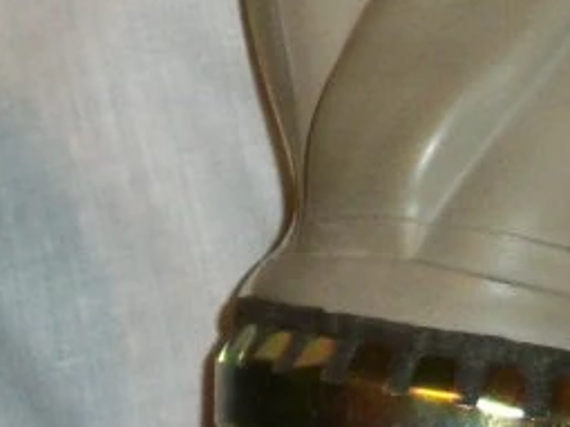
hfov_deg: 11.2
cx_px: 230
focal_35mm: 176
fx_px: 2897
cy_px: -239
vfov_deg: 8.2
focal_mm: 6.3
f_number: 3.1
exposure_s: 1/30
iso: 160
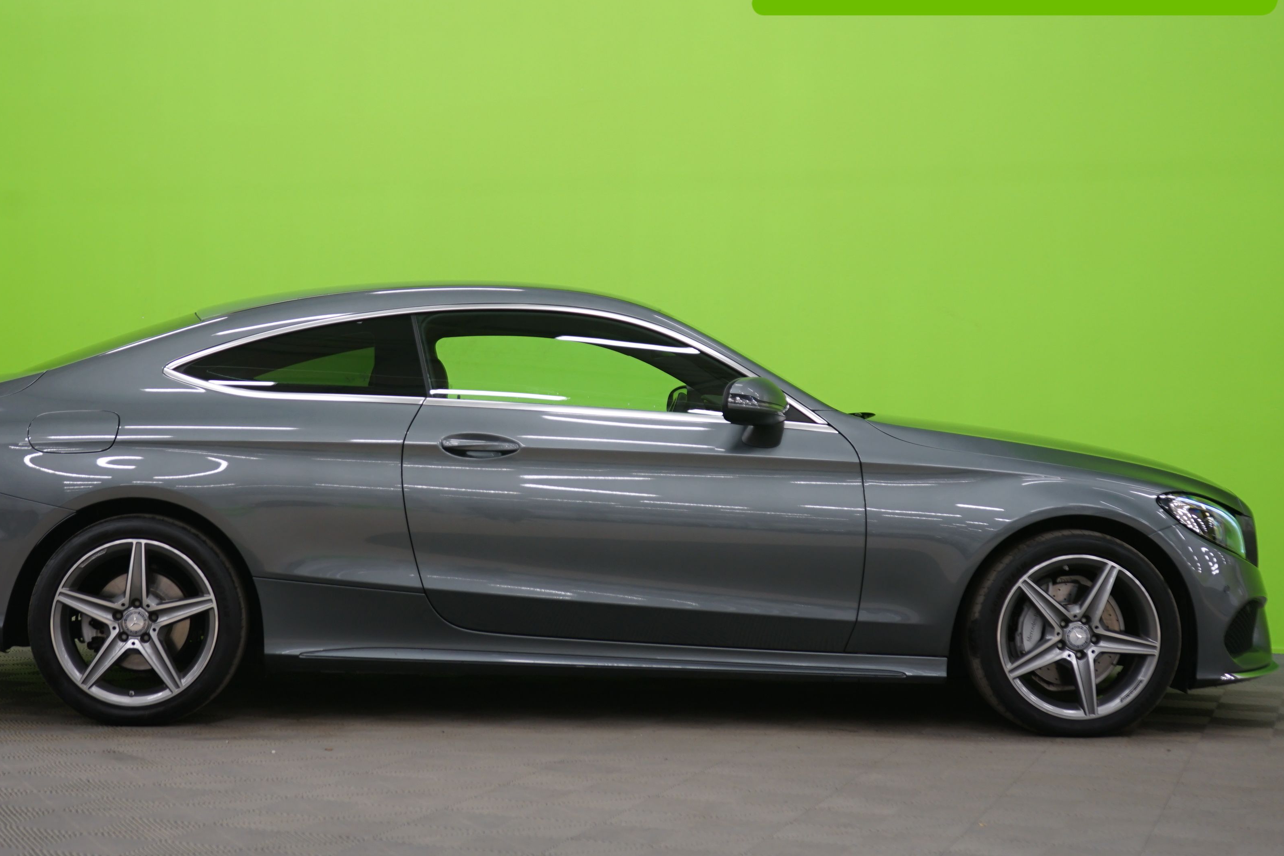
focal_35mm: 57
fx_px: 2033
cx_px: 552
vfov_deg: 23.8
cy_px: 358
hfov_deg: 35.0
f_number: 4.5
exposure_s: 1/10
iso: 400
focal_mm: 46
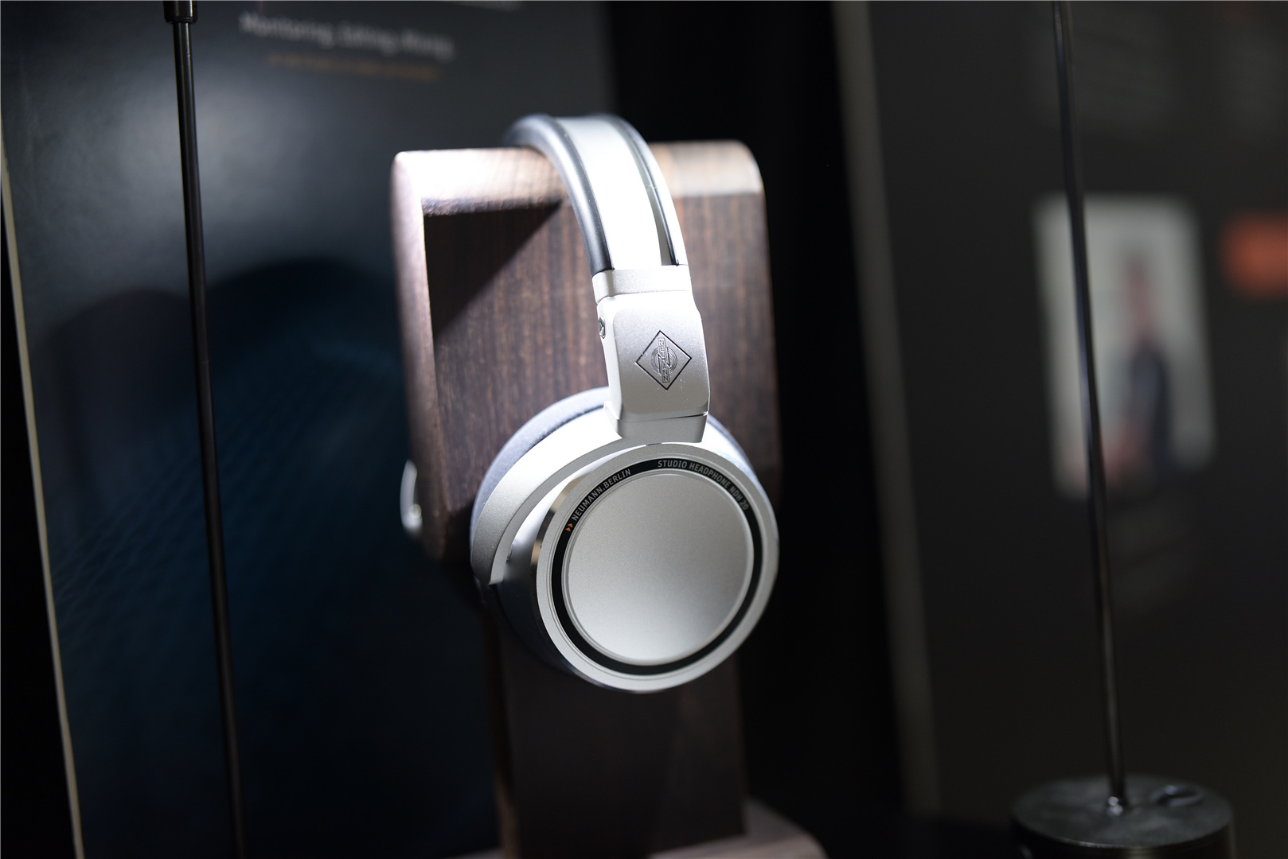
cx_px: 644
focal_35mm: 40
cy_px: 430
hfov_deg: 48.4
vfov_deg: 33.4
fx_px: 1432
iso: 400
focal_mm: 40
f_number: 1.8
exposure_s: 1/160
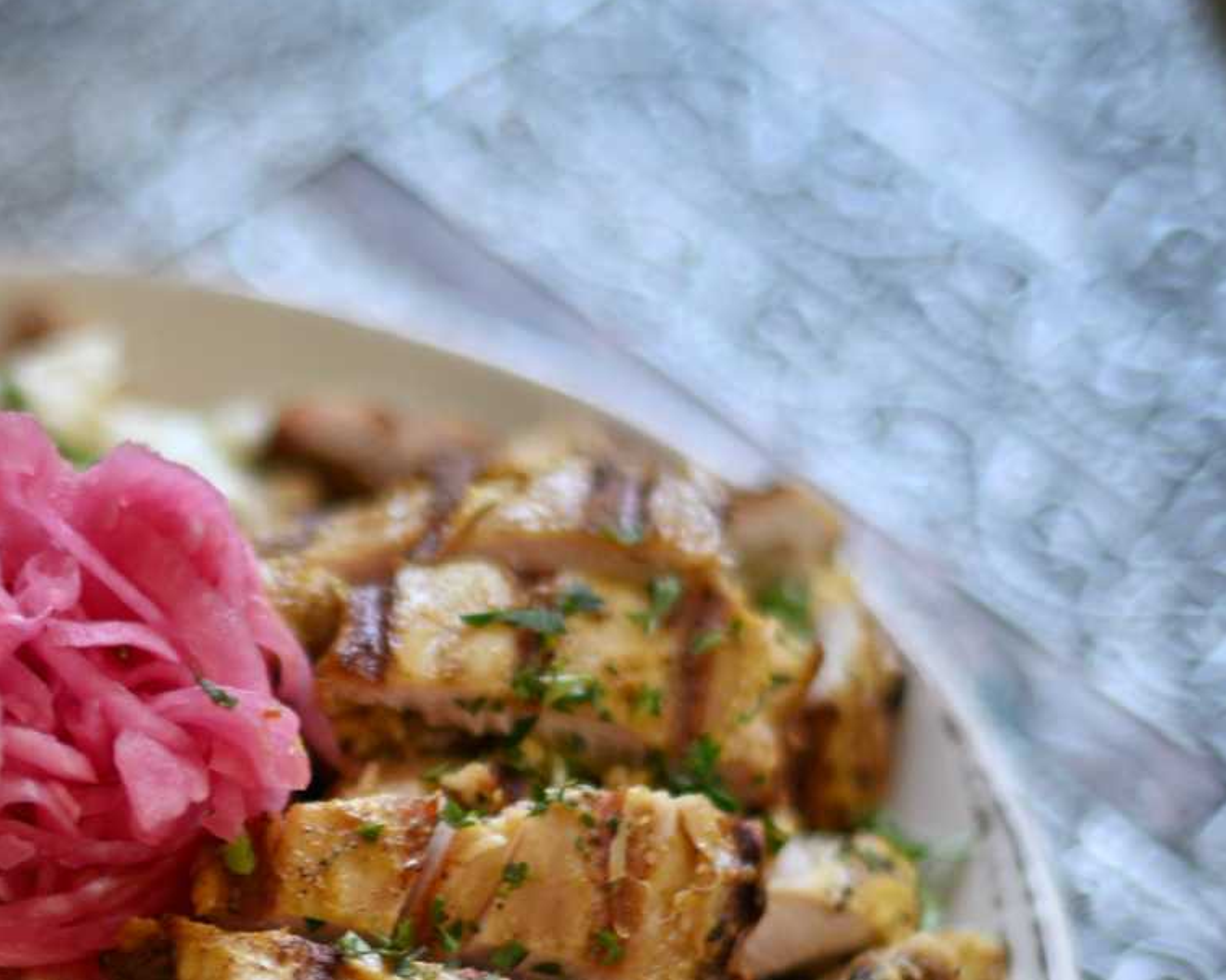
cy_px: 957
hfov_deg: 15.0
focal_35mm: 127
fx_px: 4606
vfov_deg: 12.0
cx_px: 99
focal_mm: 50
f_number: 1.4
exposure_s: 1/125
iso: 125
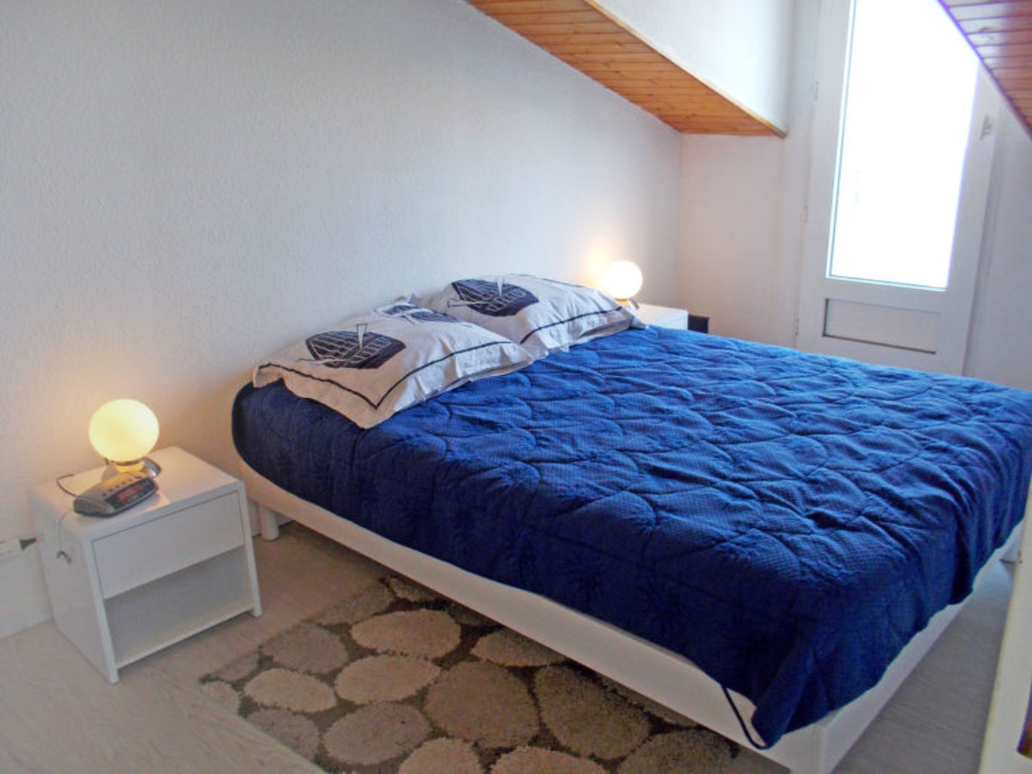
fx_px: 865
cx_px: 516
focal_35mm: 29
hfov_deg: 61.7
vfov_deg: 48.2
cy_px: 387
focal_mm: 4.1
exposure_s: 1/30
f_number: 3.3
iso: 100
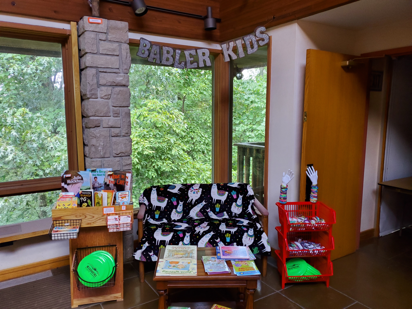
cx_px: 206
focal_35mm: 26
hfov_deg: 67.3
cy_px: 154
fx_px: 309
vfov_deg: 53.1
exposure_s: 1/120
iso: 200
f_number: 1.5
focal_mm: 4.3
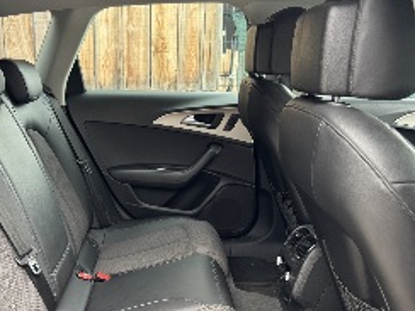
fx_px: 492
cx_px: 145
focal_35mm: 41
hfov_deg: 45.2
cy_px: 238
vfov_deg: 34.3
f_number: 1.78
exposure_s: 1/116
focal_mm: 6.76
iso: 200
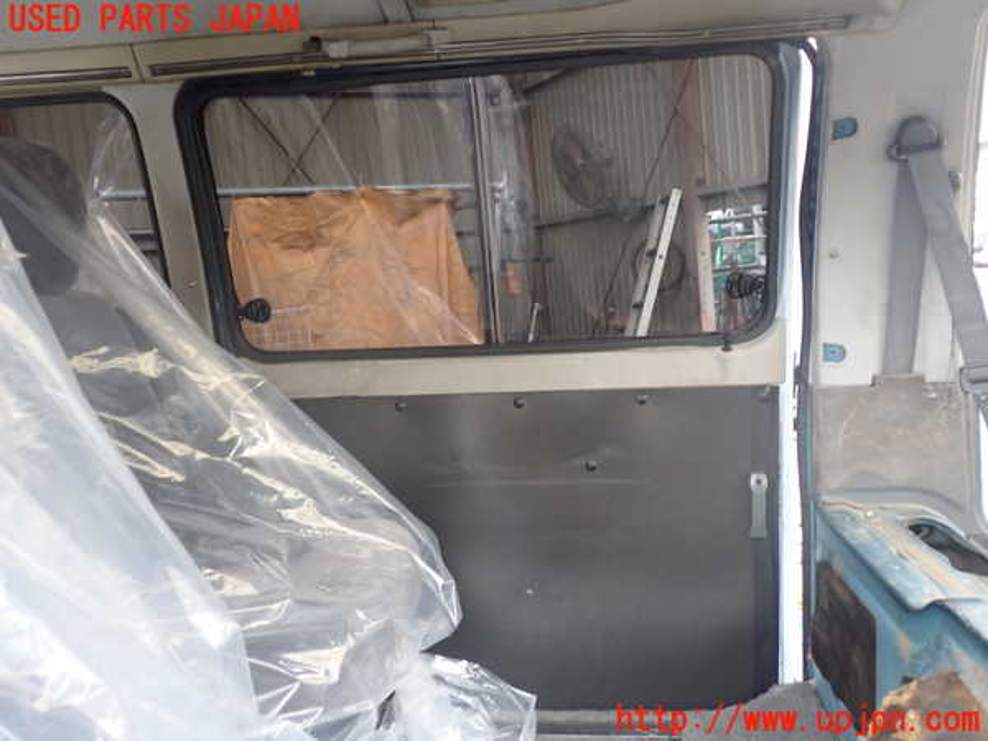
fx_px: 856
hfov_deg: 60.0
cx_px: 494
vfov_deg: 46.8
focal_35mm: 30
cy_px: 370
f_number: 2.3
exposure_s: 1/30
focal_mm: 5.4
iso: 320
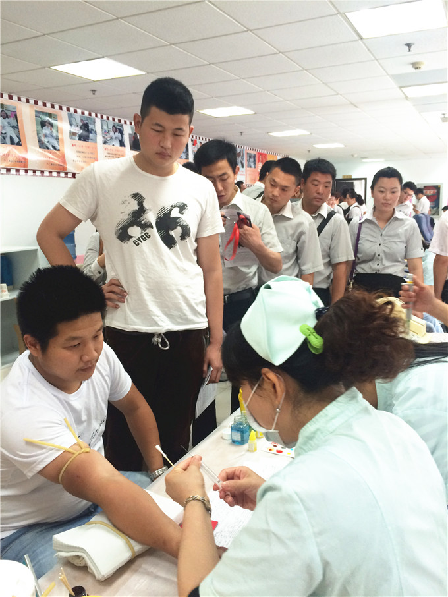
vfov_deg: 61.6
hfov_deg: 48.2
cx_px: 224
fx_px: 500
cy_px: 298
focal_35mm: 29
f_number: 2.2
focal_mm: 4.15
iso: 160
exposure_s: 1/33
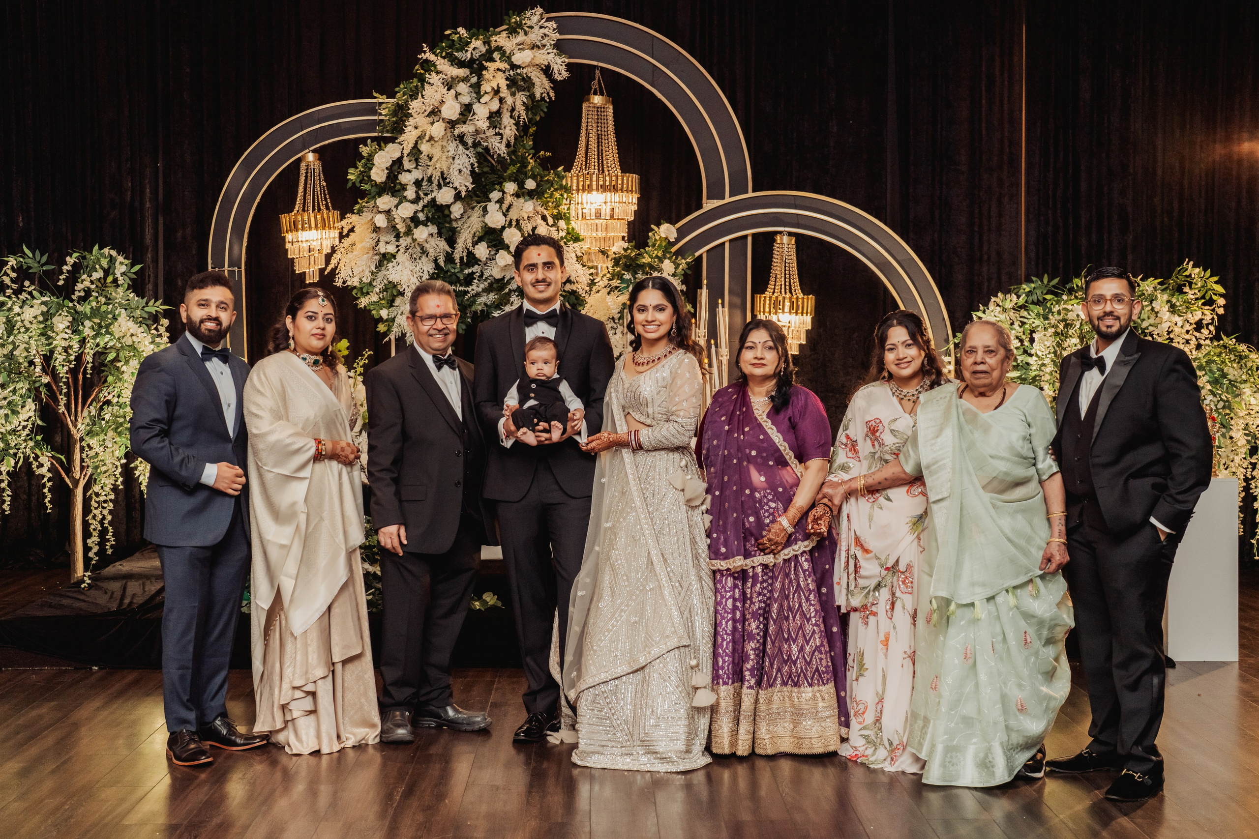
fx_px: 1749
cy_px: 420
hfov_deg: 39.6
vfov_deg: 27.0
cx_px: 630
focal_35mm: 50
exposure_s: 1/160
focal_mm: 50
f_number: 4
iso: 1600
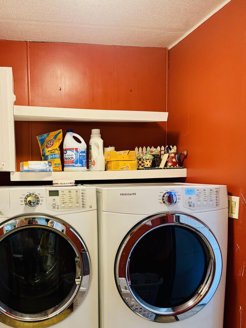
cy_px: 206
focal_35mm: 34
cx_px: 73
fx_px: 322
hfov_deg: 41.0
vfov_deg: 53.3
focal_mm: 6.76
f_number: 1.78
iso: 500
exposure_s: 1/60
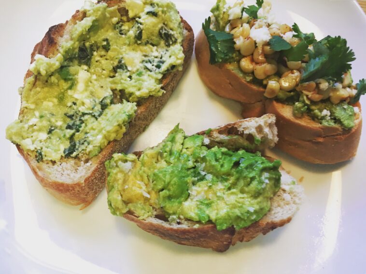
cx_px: 183
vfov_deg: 48.2
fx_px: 307
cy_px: 137
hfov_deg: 61.7
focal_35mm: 29
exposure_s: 1/30
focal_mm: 4.15
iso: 64
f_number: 2.2
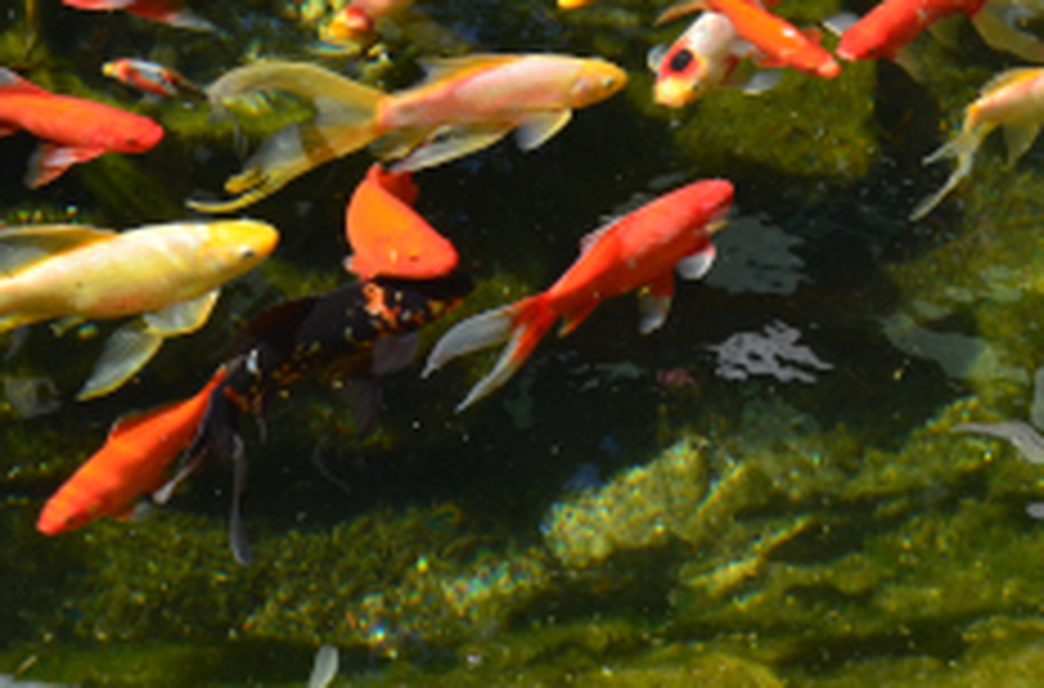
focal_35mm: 132
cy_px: -110
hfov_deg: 15.6
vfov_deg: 10.2
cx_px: 675
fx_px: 3815
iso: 400
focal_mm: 34
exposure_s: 1/200
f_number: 10
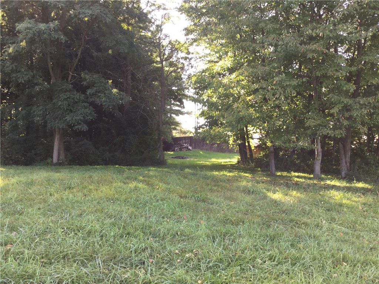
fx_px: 339
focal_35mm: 31
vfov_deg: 45.4
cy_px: 142
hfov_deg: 58.4
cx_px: 190
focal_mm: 3.3
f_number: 2.4
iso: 25
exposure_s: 1/60
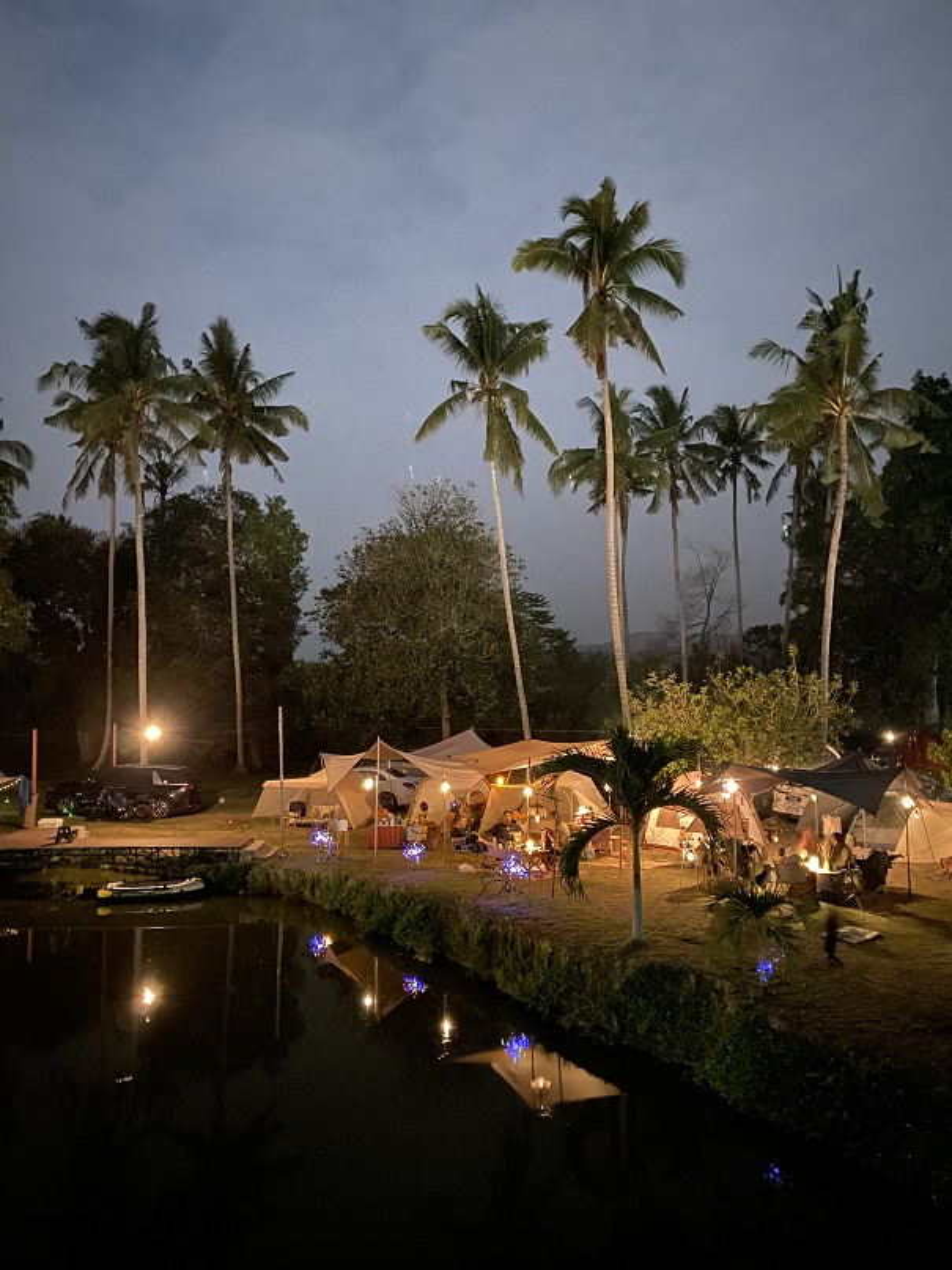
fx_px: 954
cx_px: 476
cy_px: 635
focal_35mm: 26
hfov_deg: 53.1
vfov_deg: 67.3
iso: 1250
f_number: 1.8
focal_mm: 4.25
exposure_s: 1/2
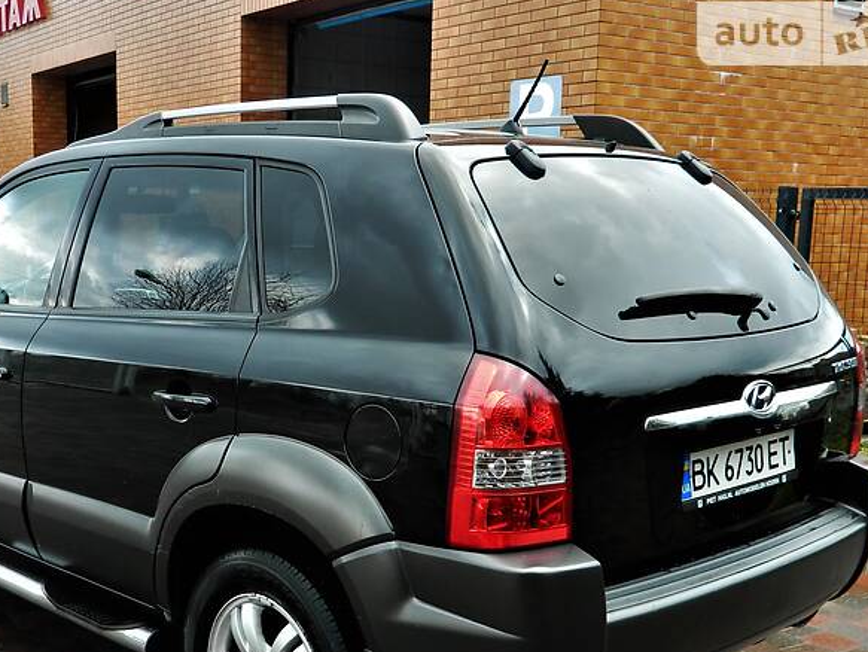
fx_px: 1204
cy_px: 430
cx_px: 338
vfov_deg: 30.1
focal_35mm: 48
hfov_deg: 39.4
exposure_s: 1/40
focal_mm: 6.2
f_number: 3.3
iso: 80
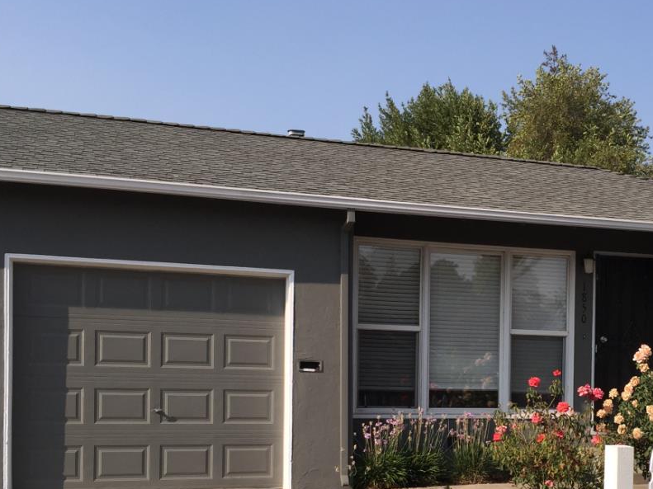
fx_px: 1037
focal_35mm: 55
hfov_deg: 34.0
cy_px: 401
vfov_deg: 26.0
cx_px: 515
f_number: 2.2
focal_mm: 4.15
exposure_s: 1/1721
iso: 32
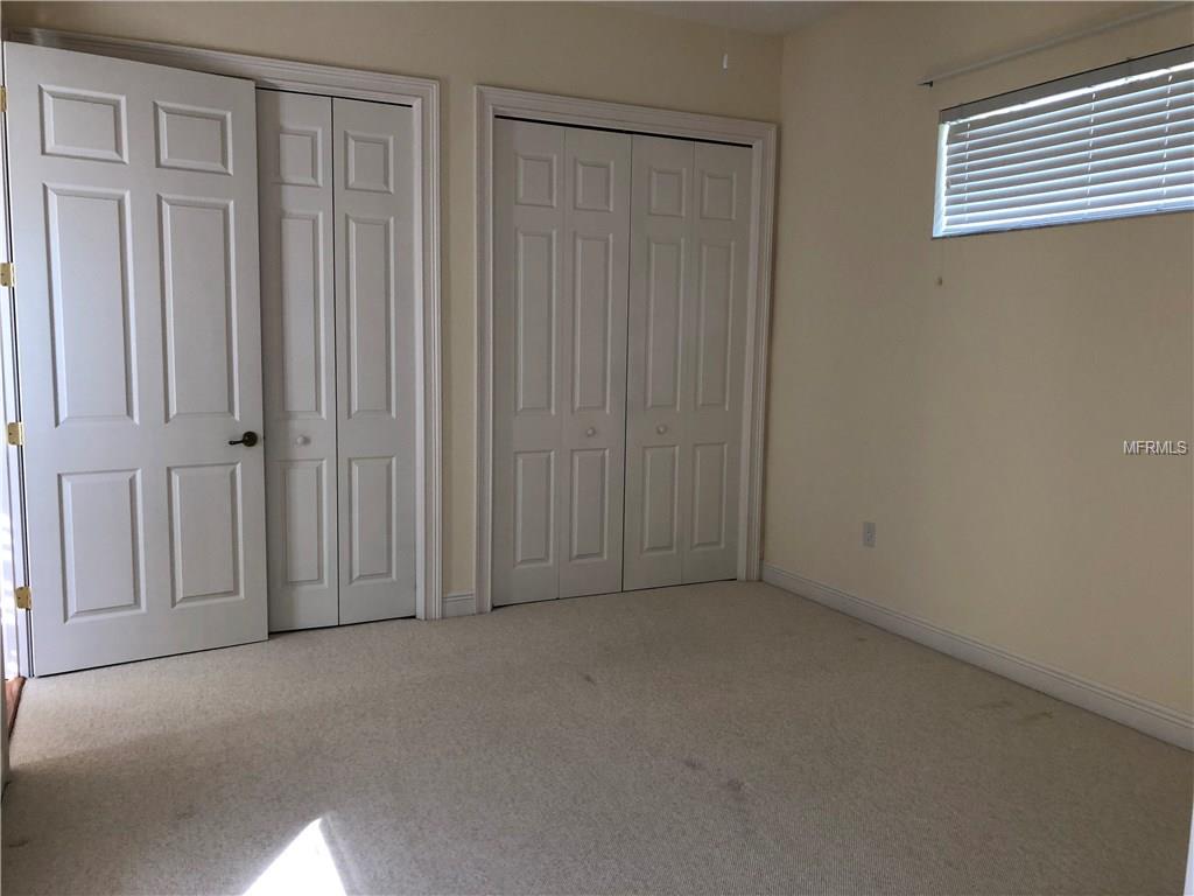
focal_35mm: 28
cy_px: 448
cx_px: 597
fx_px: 966
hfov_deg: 63.4
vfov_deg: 49.7
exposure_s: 1/40
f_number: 1.8
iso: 25
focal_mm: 4
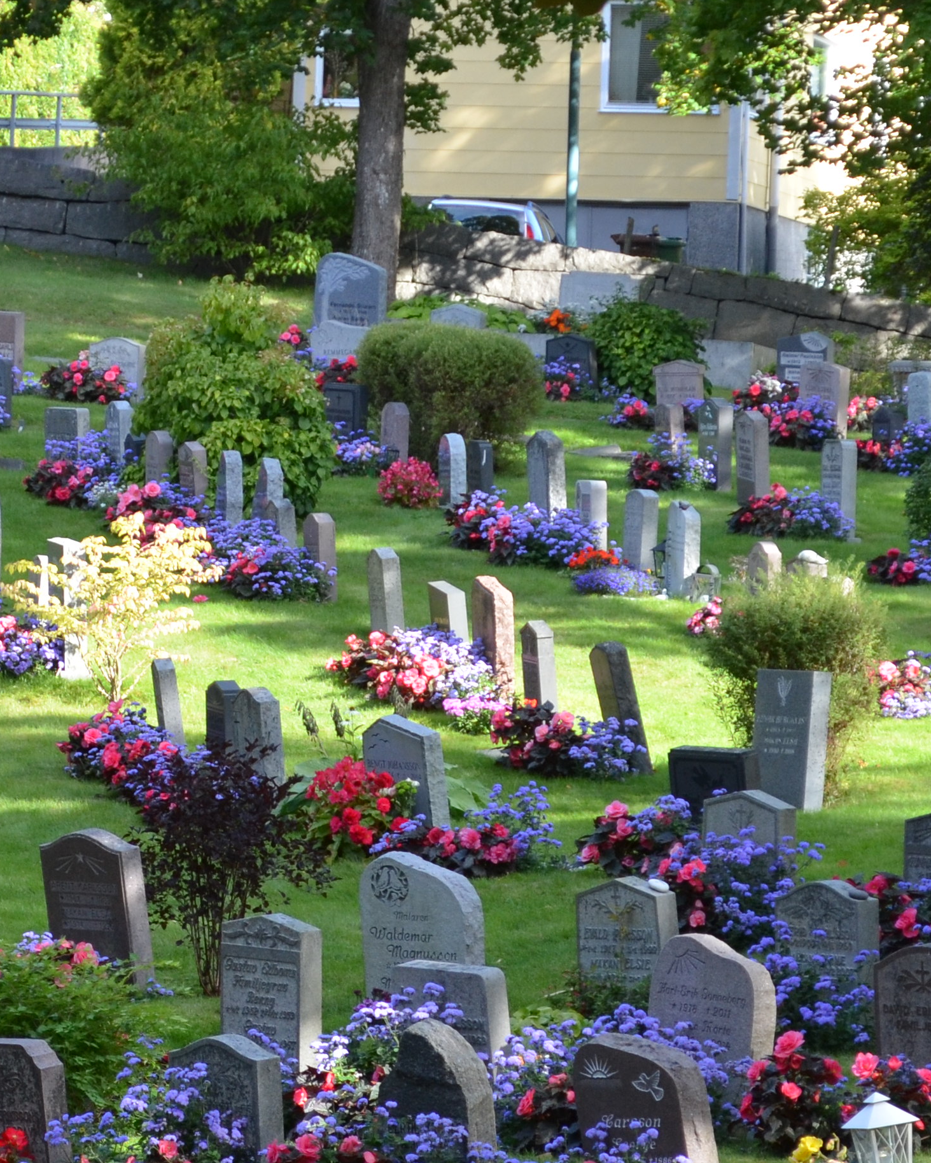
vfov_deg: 9.3
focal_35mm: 208
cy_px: 428
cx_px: 330
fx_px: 7171
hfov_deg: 7.4
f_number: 5.6
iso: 400
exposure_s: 1/250
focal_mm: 55
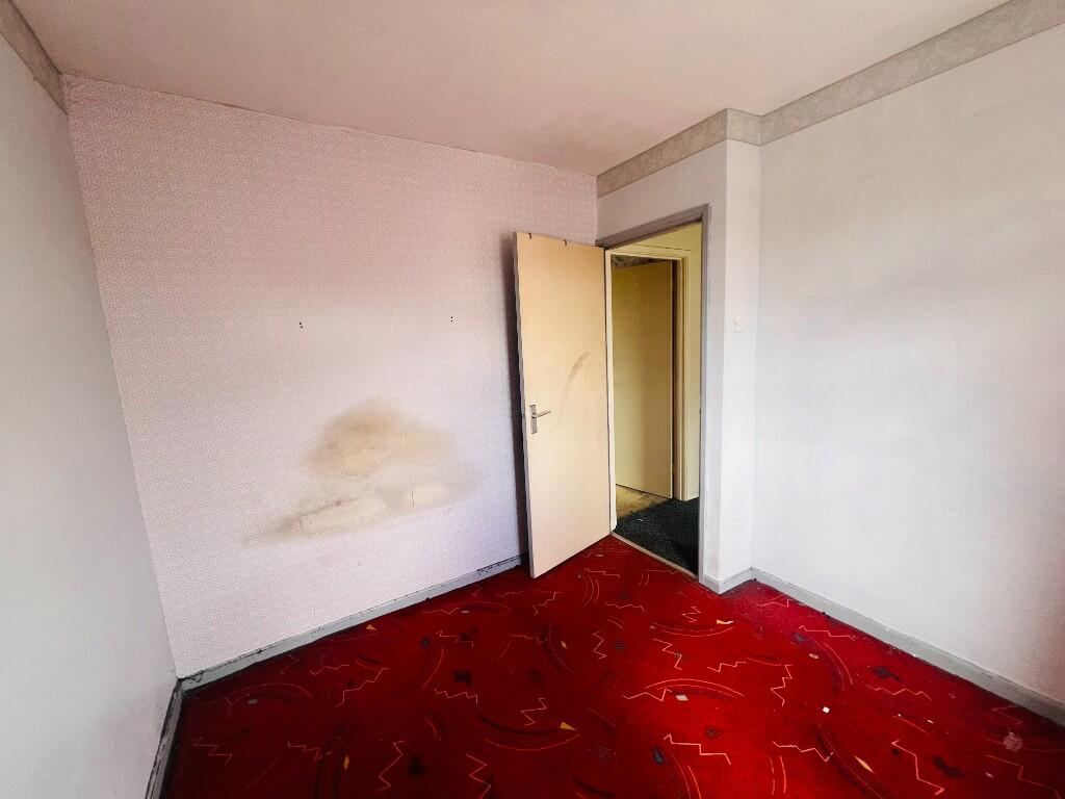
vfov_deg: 89.9
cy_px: 400
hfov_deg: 106.2
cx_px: 532
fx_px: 400
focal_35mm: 13
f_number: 1.8
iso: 80
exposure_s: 1/99
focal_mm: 1.57
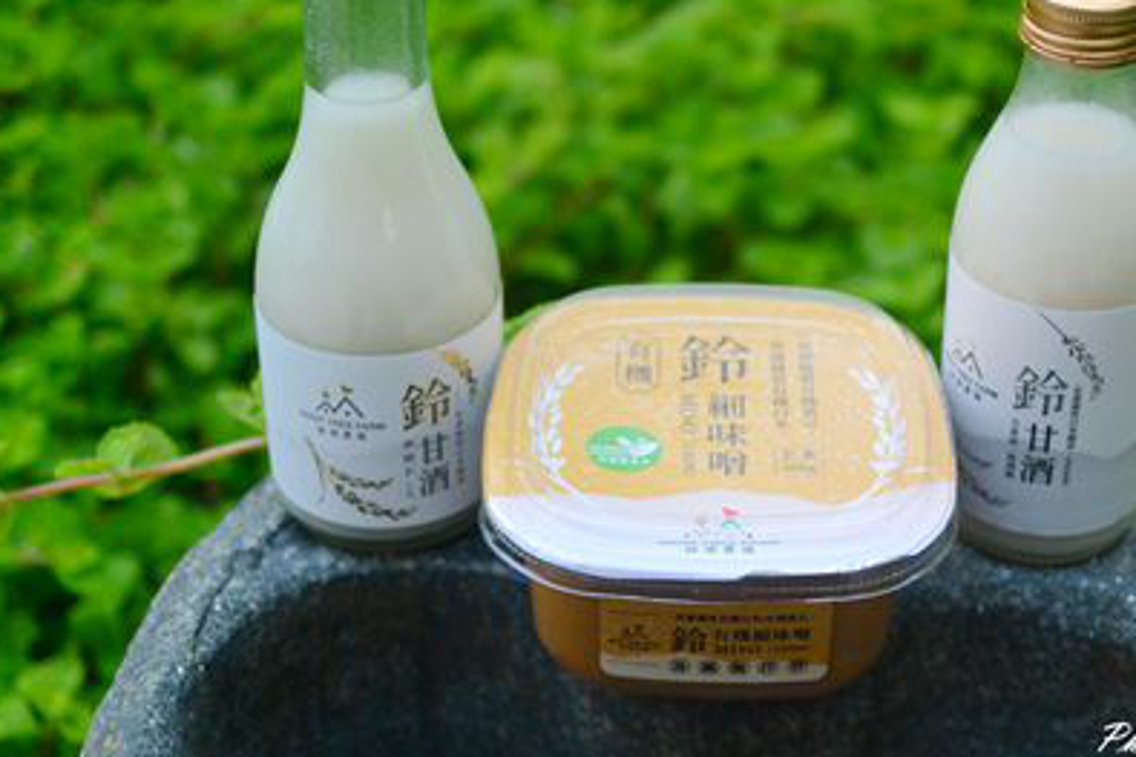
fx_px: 1956
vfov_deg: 21.8
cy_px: 289
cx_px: 659
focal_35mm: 62
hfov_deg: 32.3
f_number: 2
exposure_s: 1/250
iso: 400
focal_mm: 18.5
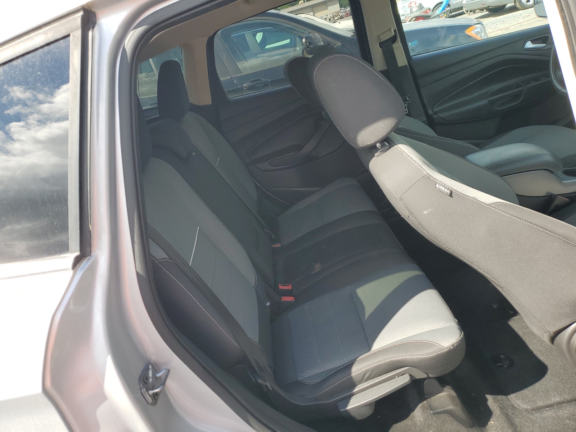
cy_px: 216
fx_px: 433
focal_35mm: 26
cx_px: 288
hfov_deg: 67.3
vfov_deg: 53.1
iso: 50
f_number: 1.5
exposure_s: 1/625
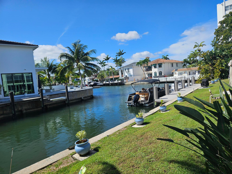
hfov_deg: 73.9
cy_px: 87
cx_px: 116
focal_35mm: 23
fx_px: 154
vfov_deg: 58.9
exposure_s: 1/2371
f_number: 1.8
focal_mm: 5.4
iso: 25
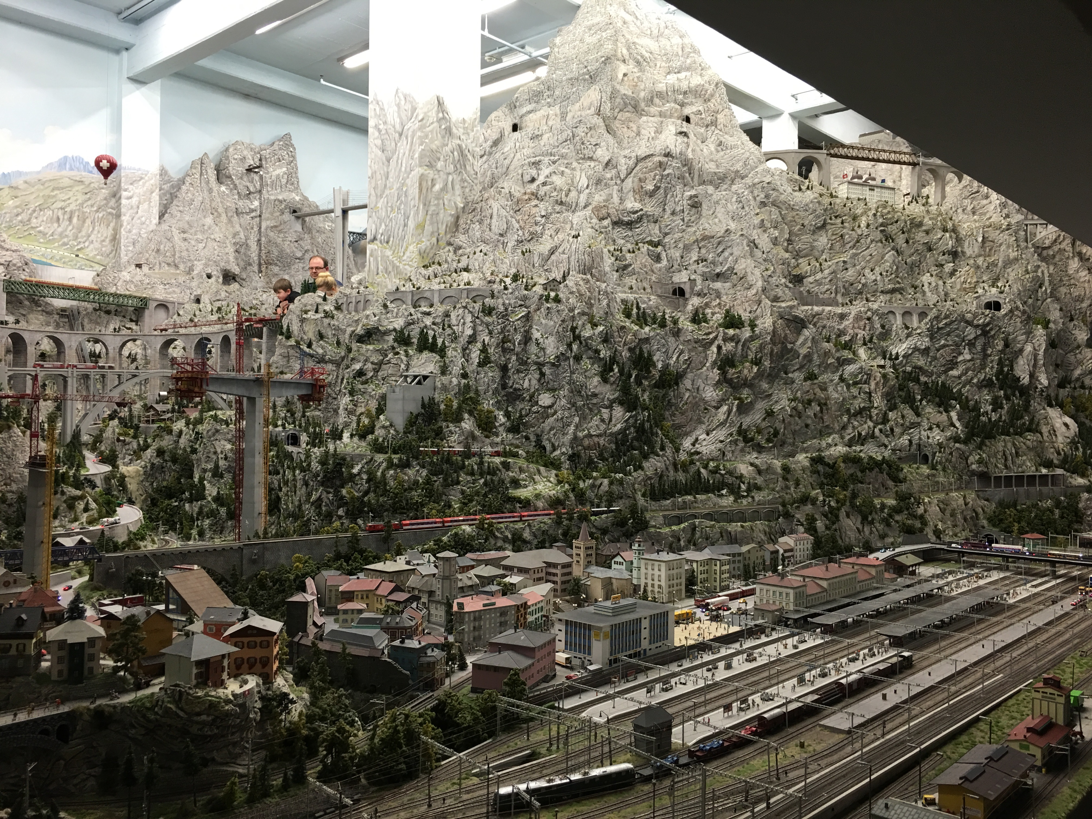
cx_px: 546
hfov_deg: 61.7
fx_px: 915
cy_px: 410
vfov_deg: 48.2
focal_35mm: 29
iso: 40
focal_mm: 4.15
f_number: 2.2
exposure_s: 1/17
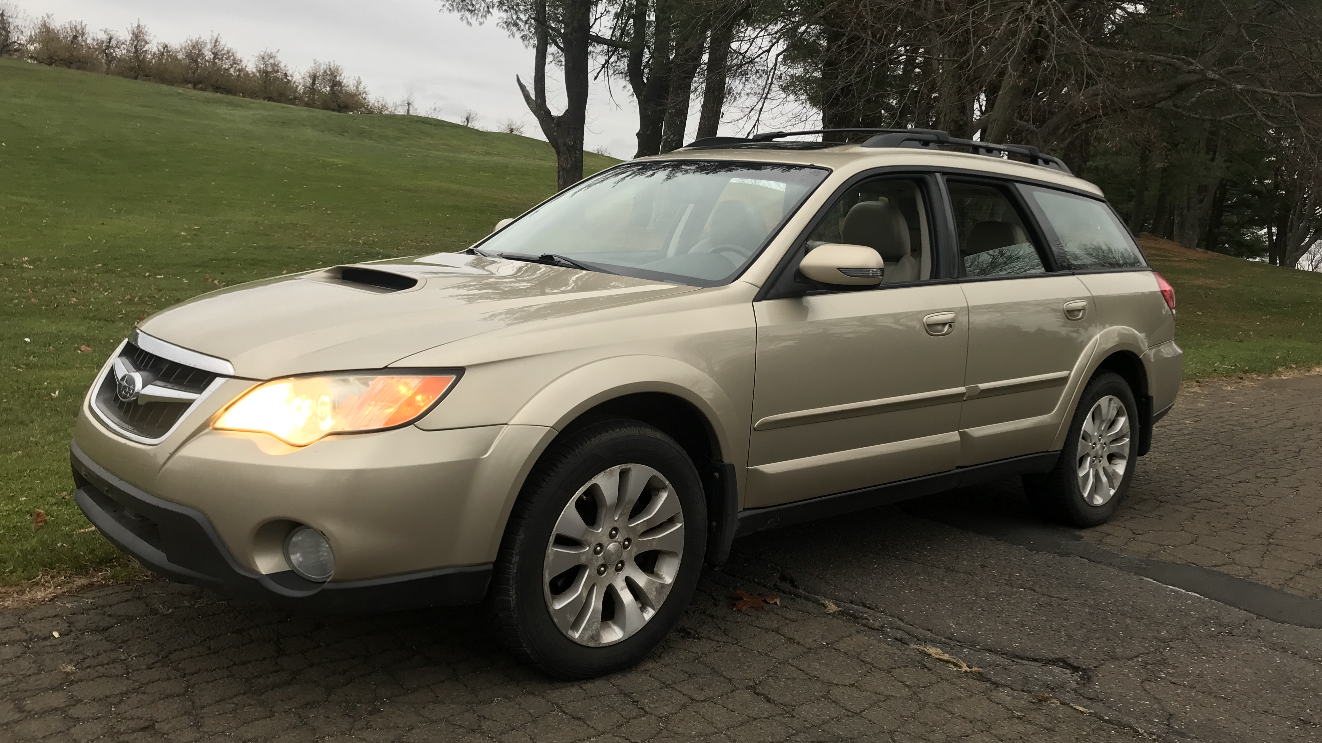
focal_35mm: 31
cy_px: 305
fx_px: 1087
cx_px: 670
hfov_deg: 62.6
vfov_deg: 37.7
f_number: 1.8
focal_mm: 3.99
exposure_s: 1/40
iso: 25
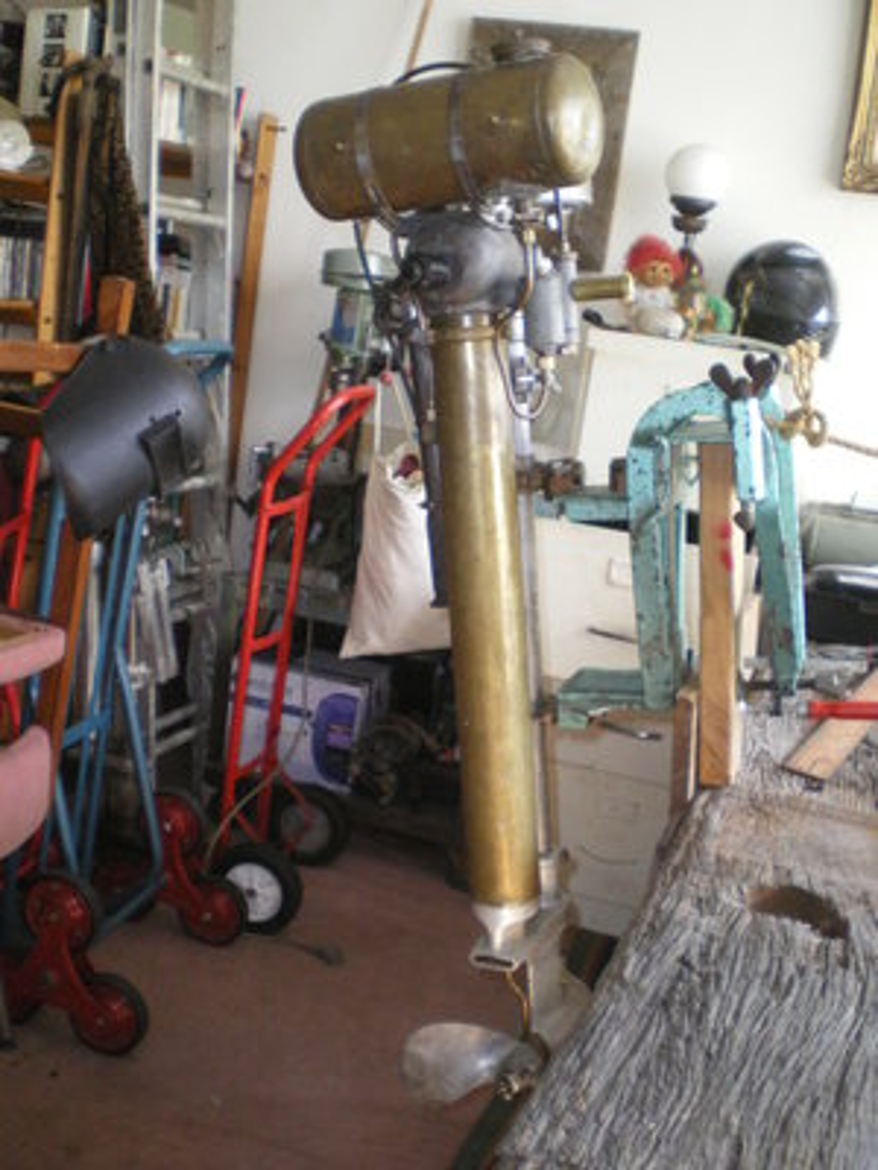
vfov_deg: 49.0
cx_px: 439
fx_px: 1285
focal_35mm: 38
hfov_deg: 37.7
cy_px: 585
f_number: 3.1
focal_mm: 6.3
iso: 400
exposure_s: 1/50
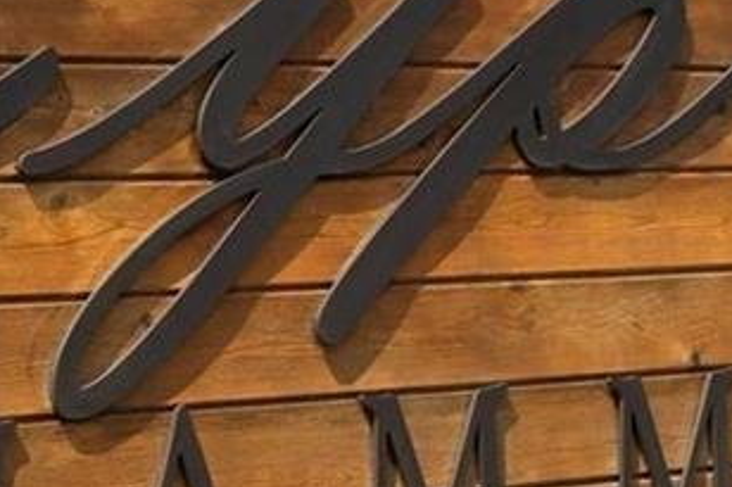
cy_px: 207
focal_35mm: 182
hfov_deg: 11.3
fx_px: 3699
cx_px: 147
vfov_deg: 7.5
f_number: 8
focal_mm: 35
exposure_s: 1/2000
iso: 800
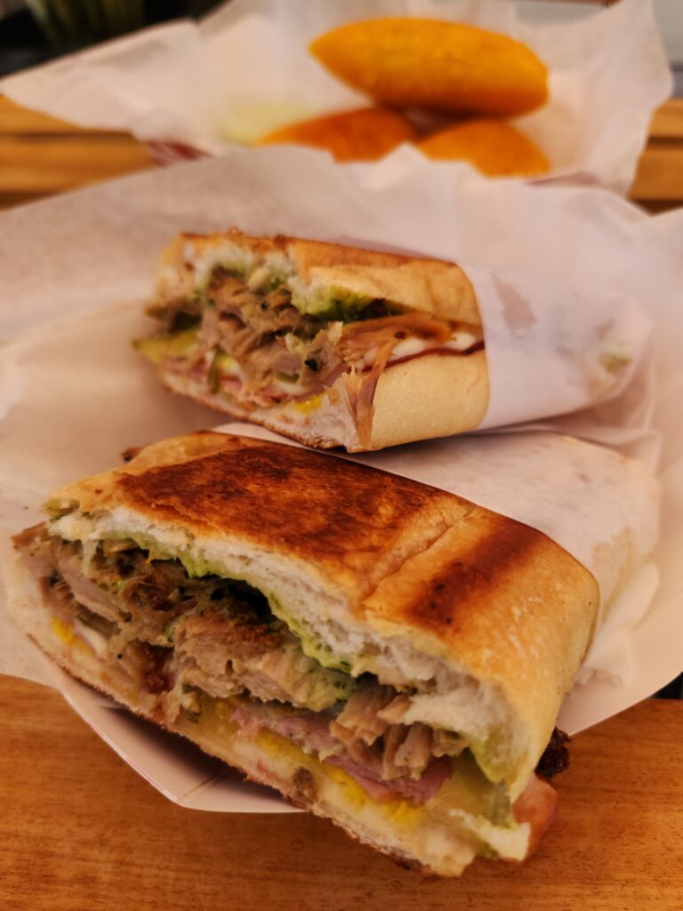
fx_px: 605
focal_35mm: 23
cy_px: 456
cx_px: 342
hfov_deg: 58.9
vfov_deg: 73.9
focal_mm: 5.4
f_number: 1.8
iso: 20
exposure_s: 1/719
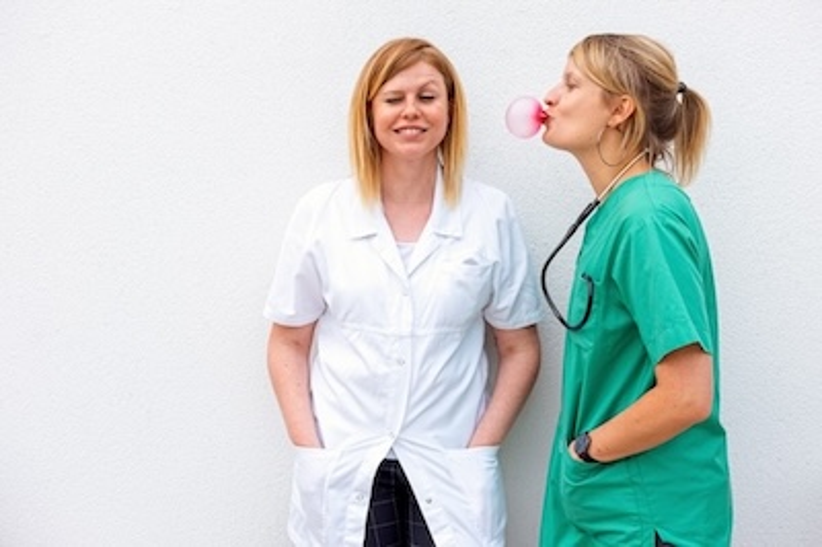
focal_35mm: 41
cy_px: 274
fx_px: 935
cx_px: 411
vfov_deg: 32.6
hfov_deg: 47.4
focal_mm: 27
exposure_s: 1/500
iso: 500
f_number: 5
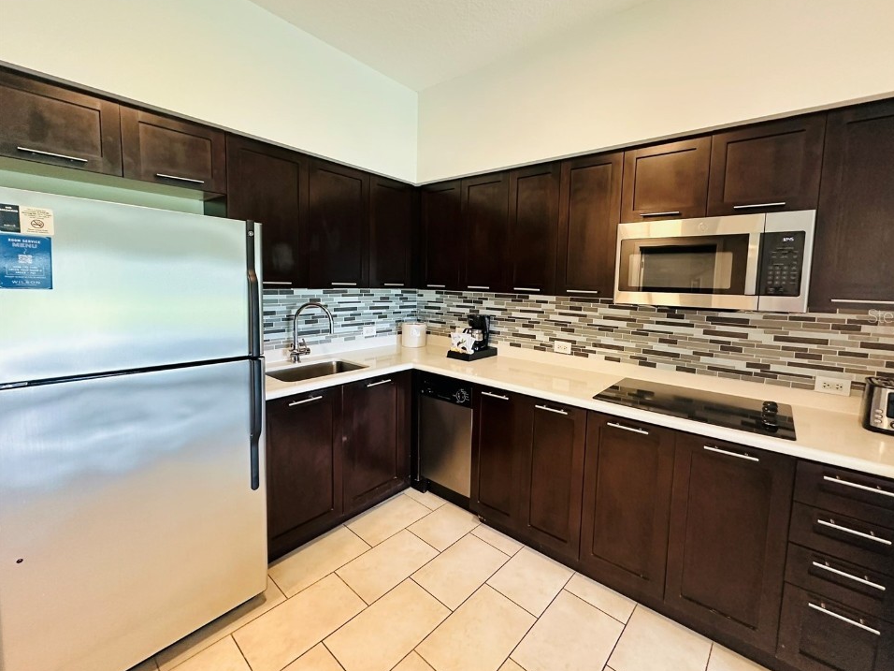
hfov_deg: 98.0
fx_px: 387
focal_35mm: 15
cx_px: 477
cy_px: 315
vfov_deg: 81.7
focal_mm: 2.22
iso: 400
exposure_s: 1/60
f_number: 2.2
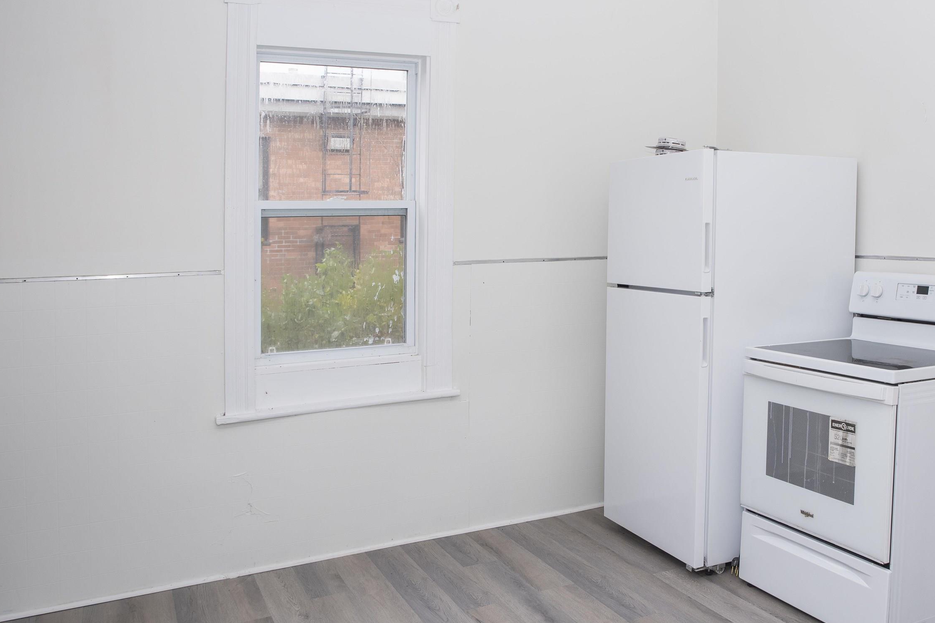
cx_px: 612
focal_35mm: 33
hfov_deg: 56.2
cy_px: 333
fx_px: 857
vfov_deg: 39.9
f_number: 5
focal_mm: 24
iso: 400
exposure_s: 1/200
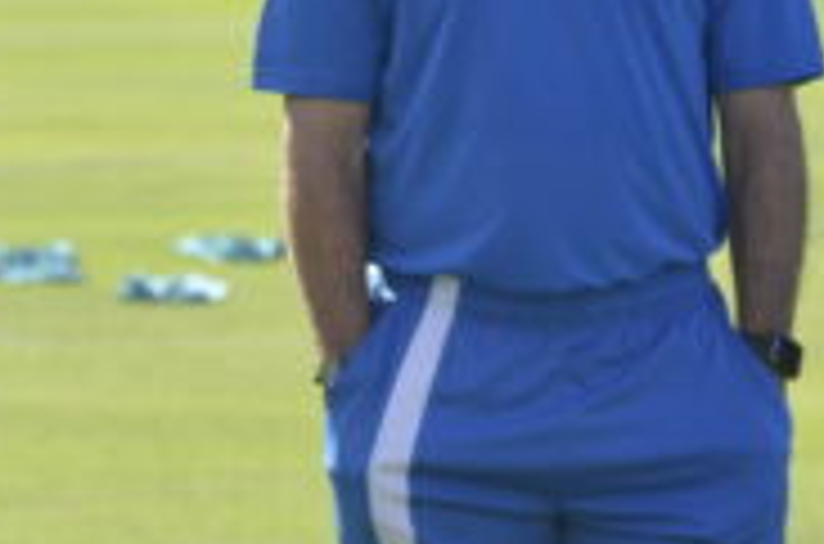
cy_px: -20
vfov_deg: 1.9
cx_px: 441
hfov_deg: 2.9
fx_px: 16095
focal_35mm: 705
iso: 400
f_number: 5
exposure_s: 1/1250
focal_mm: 112
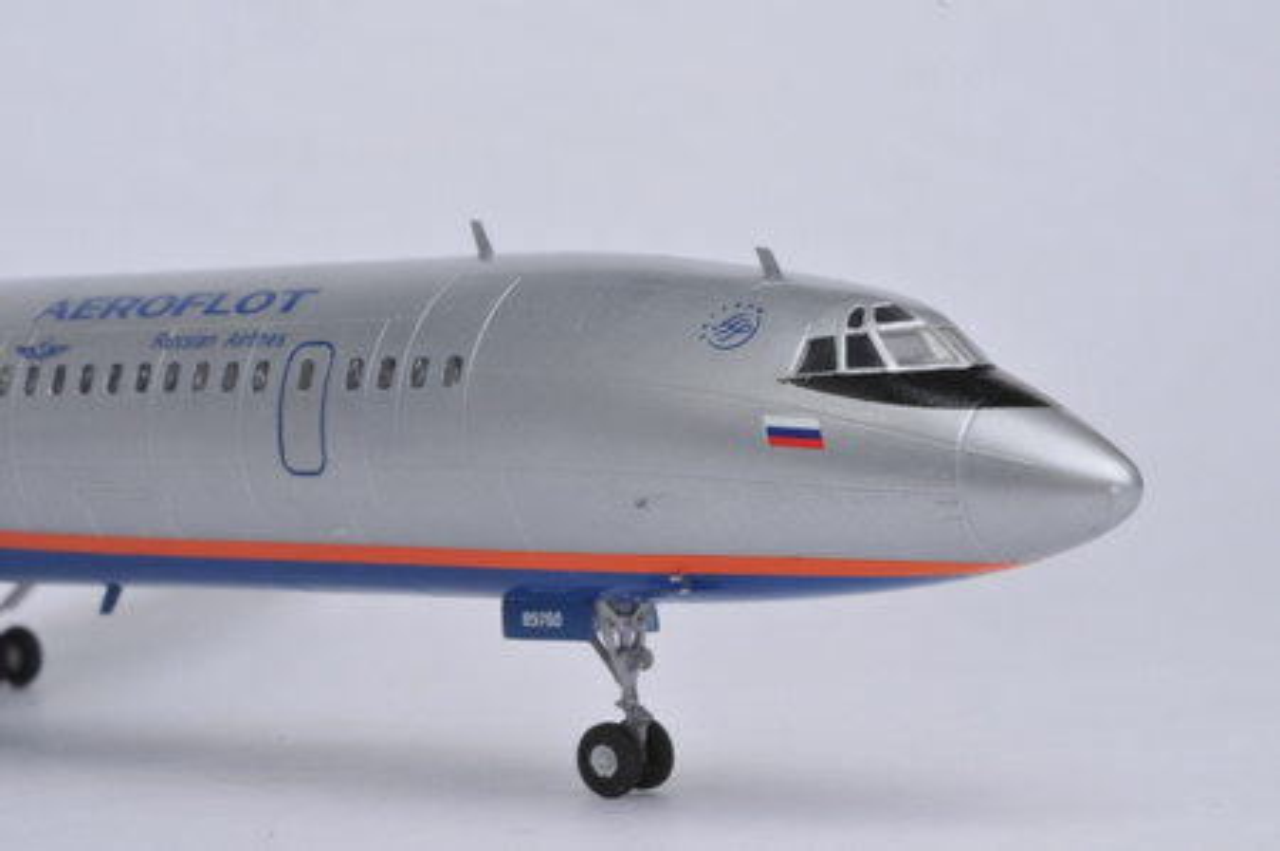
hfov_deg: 22.6
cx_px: 640
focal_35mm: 90
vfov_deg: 15.2
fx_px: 3196
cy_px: 426
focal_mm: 60
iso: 200
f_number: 36
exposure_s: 1/125
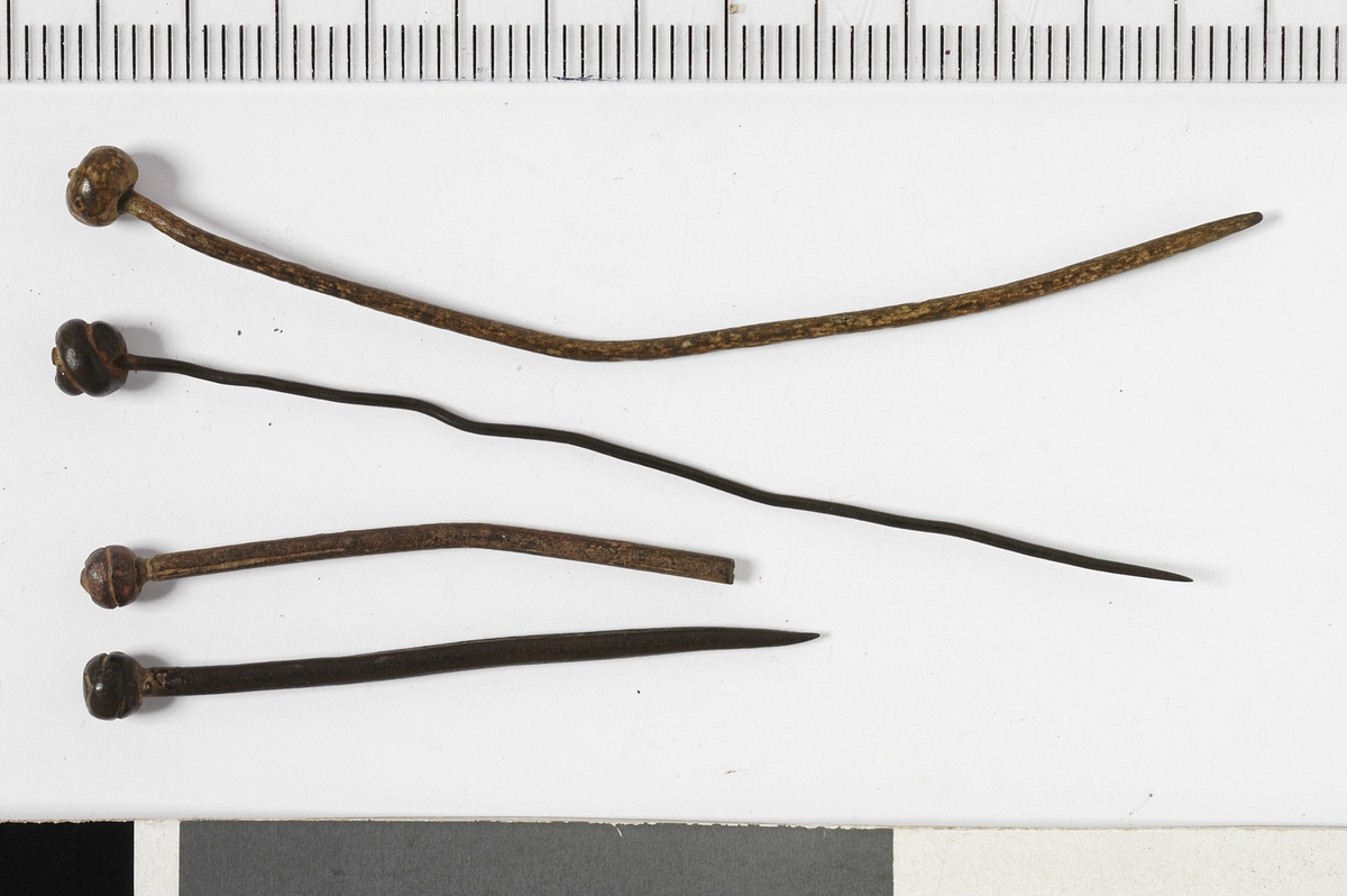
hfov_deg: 24.6
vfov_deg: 16.5
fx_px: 3084
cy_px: 448
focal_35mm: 82
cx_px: 674
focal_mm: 55
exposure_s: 1/125
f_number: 16
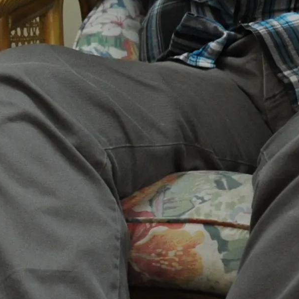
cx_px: -260
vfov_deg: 8.2
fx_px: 2052
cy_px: -73
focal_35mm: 210
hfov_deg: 8.0
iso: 1250
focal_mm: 35
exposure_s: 1/80
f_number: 3.2
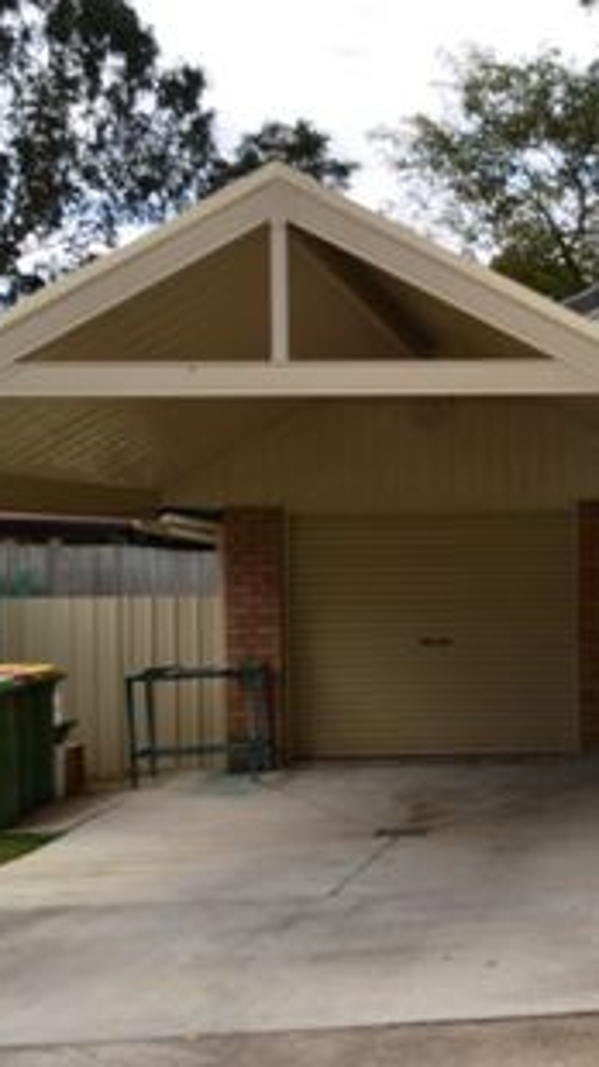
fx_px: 1754
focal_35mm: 62
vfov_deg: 33.8
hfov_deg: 18.1
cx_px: 768
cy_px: 535
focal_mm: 26
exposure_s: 1/200
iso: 100
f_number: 7.1
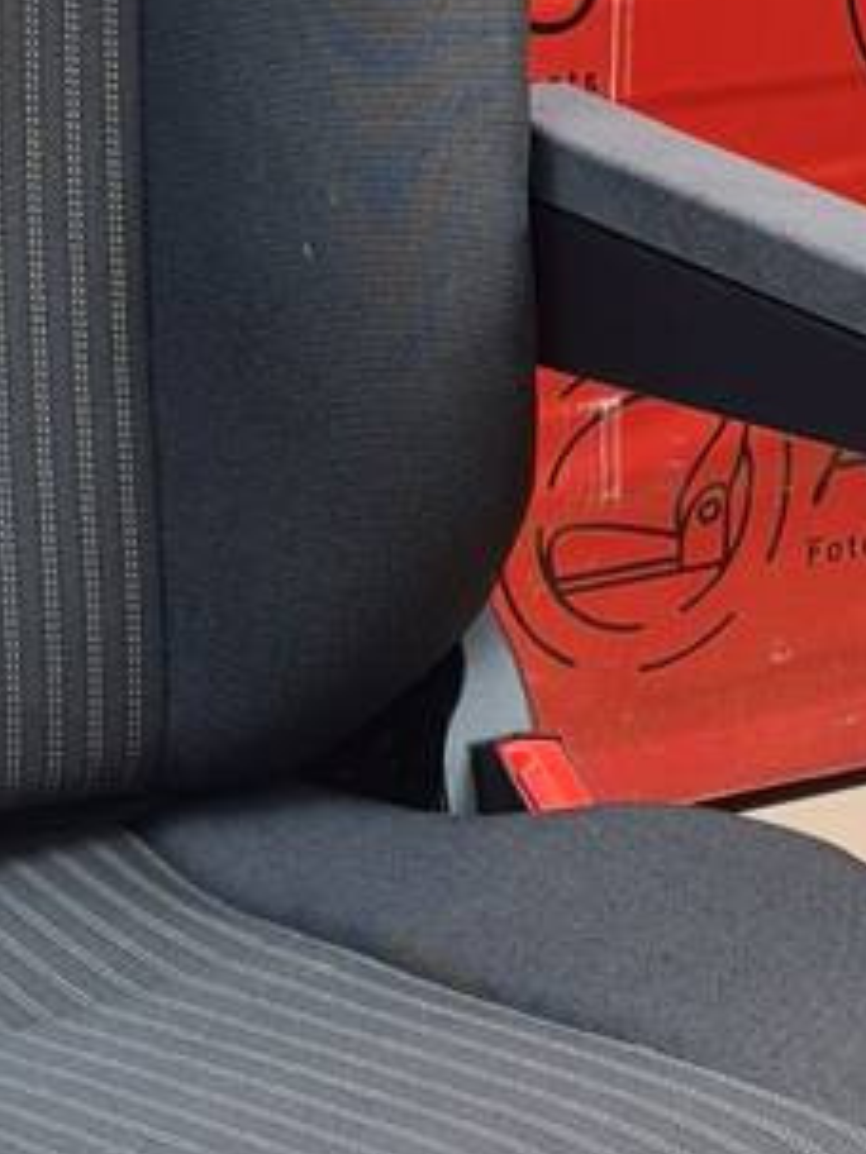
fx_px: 4570
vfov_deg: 14.3
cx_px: 665
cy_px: 121
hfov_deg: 10.8
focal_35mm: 137
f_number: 1.8
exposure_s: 1/164
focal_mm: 5.4
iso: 50
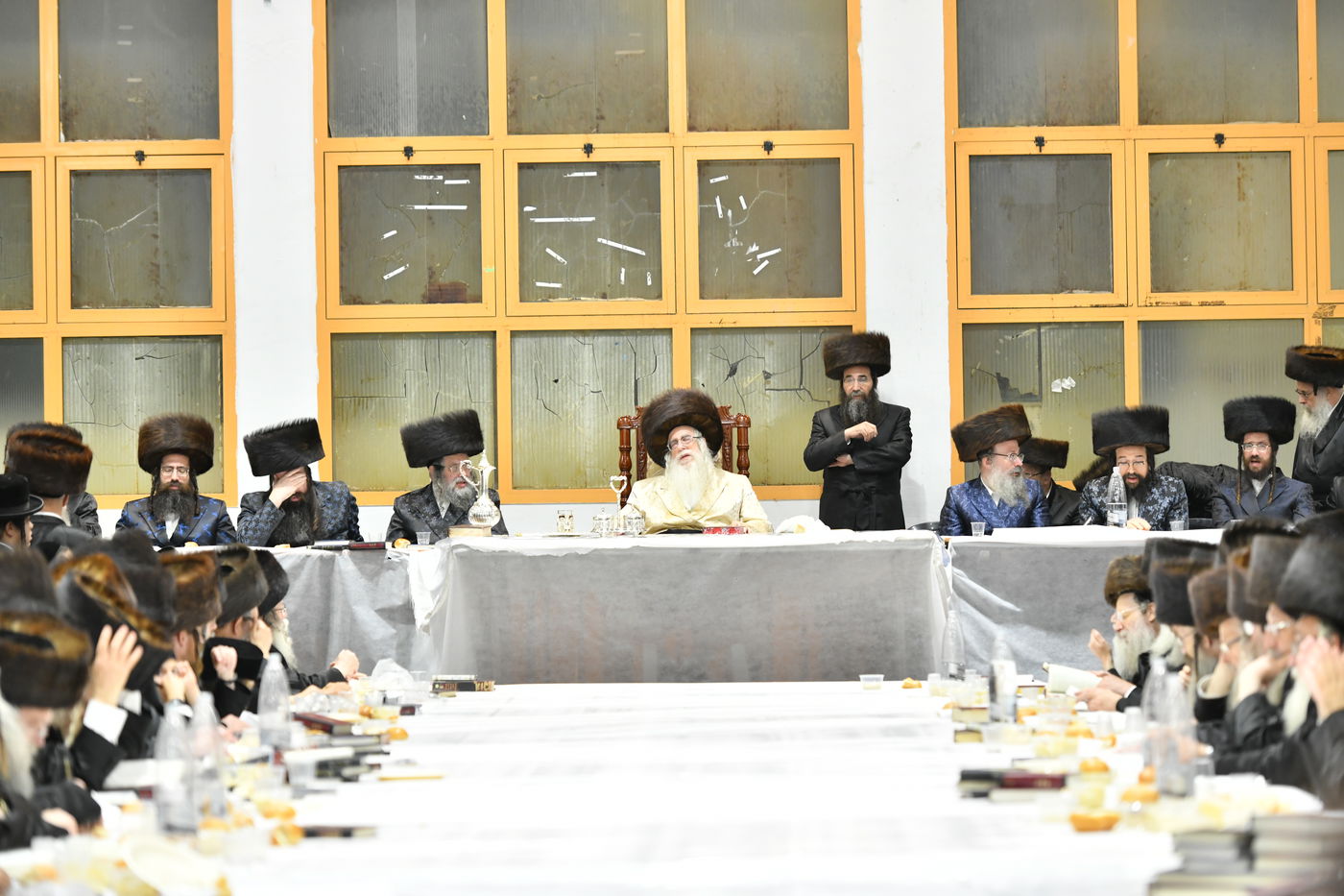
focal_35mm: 125
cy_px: 448
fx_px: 4666
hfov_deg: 16.4
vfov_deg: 11.0
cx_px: 672
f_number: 4
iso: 1600
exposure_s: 1/160
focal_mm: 125
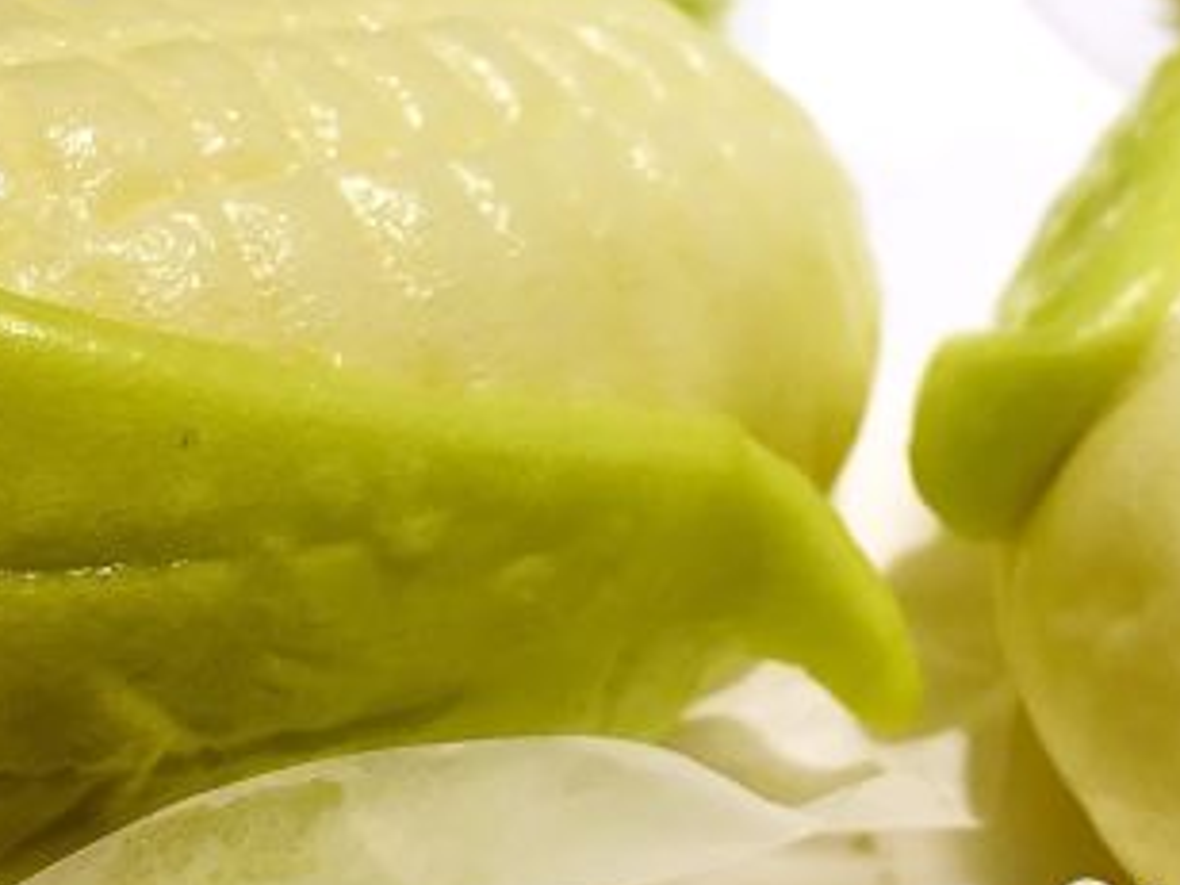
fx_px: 2250
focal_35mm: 66
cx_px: 640
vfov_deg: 21.9
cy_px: 163
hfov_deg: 29.4
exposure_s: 1/33
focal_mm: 4.15
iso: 25
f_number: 2.2
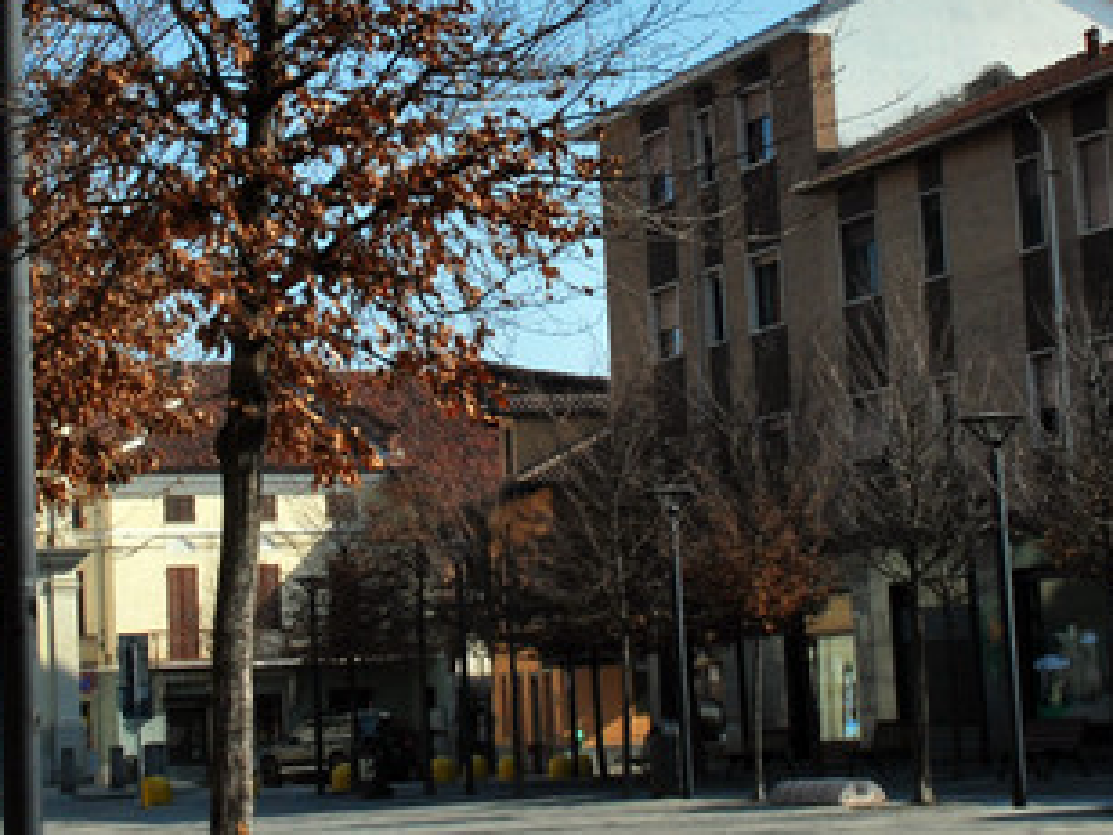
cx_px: 437
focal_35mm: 90
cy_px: 251
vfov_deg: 16.4
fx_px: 2894
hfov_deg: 21.7
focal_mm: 24
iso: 200
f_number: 14
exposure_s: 1/100
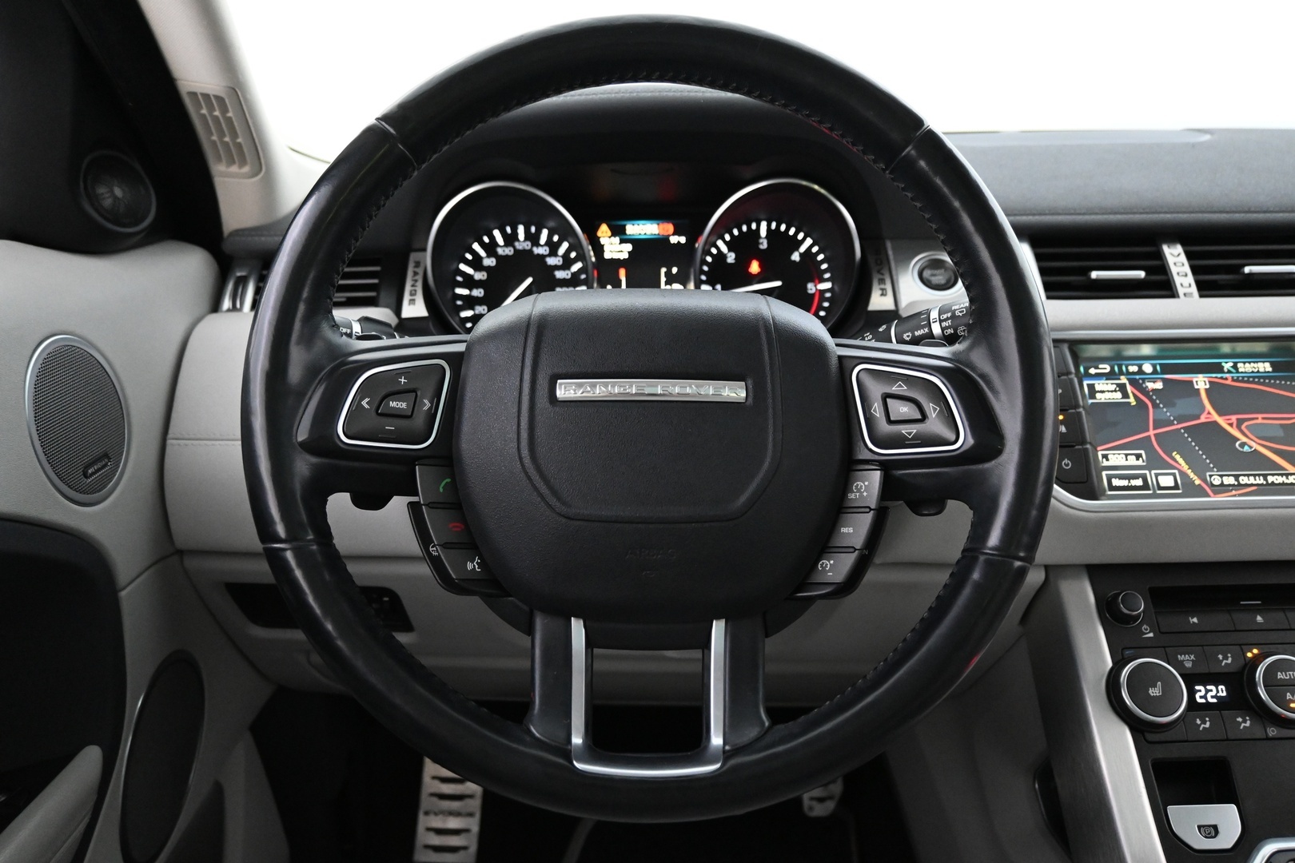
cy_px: 432
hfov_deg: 63.2
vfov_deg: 44.6
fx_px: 1052
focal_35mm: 29
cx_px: 648
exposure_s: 1/30
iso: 3600
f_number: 3.8
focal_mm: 19.5
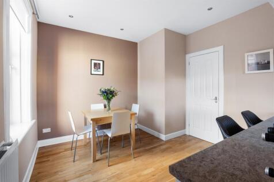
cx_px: 137
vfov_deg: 73.7
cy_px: 91
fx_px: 122
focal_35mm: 16
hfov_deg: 96.8
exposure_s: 1/10
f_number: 8
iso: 400
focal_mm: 16
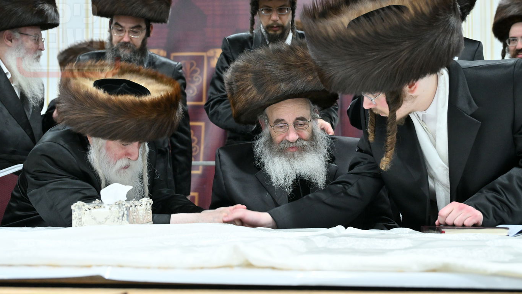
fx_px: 609
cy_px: 130
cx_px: 258
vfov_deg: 27.1
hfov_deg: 46.4
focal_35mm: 44
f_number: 4
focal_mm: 41
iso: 3200
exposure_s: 1/200
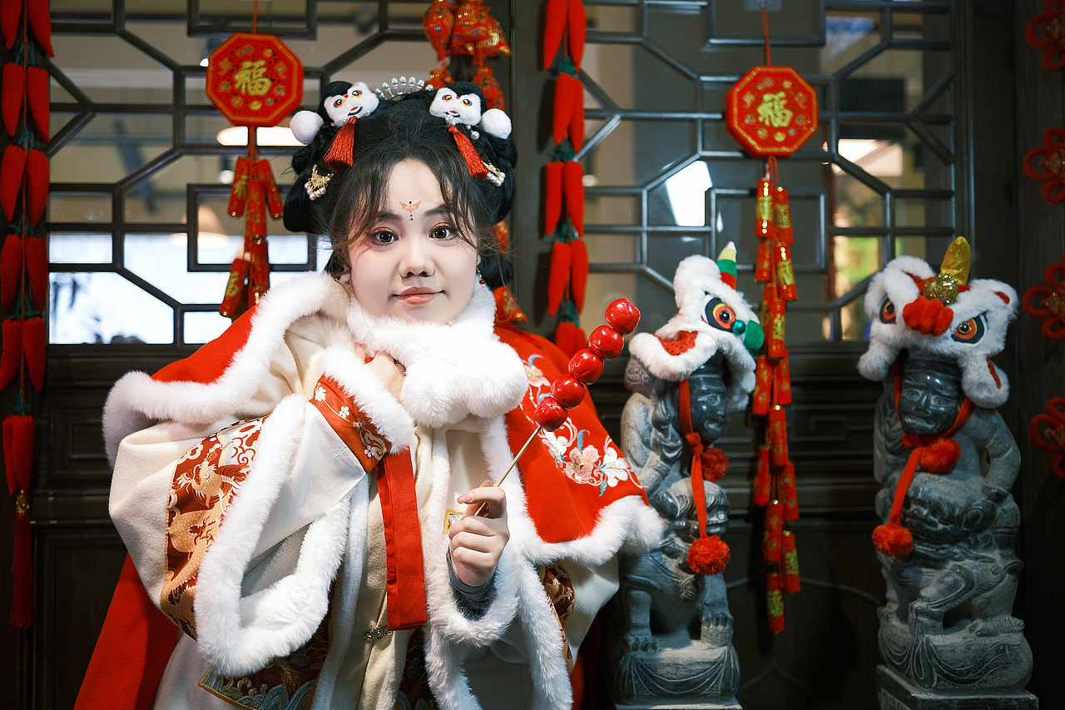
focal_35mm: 35
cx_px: 532
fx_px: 1035
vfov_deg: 37.8
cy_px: 355
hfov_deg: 54.4
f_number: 1.4
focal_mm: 23
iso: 200
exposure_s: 1/125
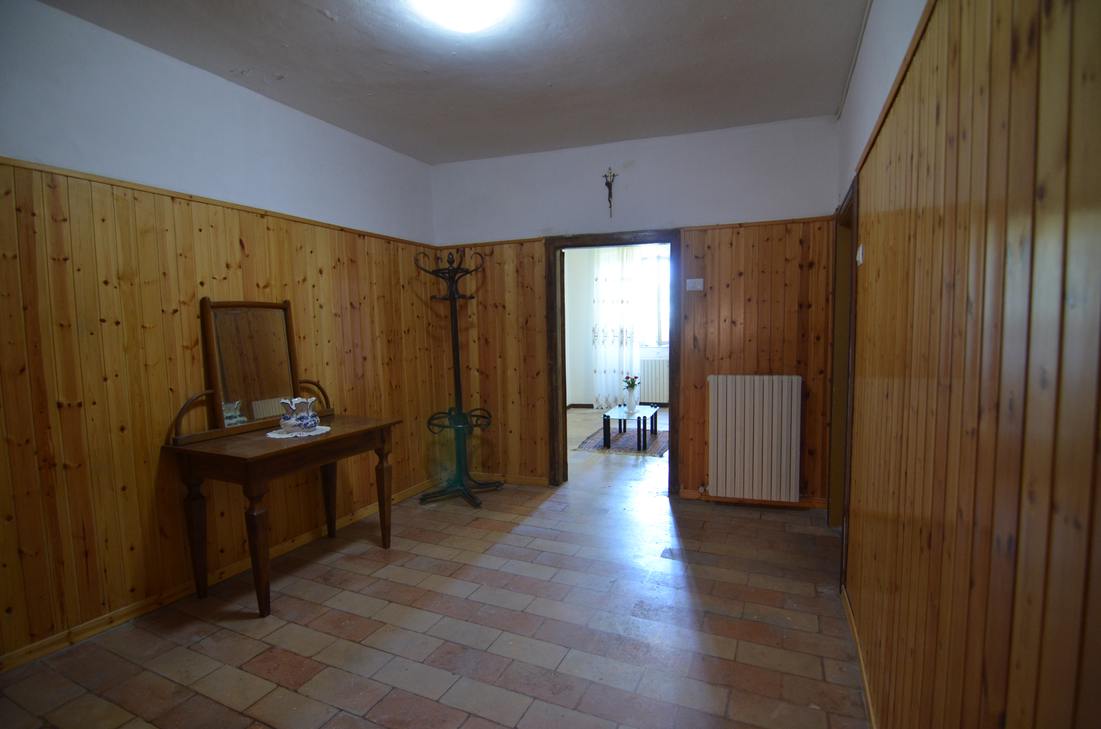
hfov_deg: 95.1
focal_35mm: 16
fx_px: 504
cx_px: 550
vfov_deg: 71.8
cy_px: 364
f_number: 3.2
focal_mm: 11
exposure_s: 1/40
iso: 800
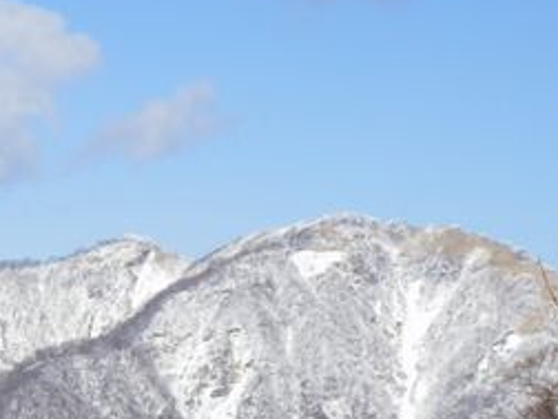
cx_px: -89
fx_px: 3224
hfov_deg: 9.8
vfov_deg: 7.4
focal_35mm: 200
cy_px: 457
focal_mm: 11.1
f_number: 4.6
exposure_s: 1/800
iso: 80
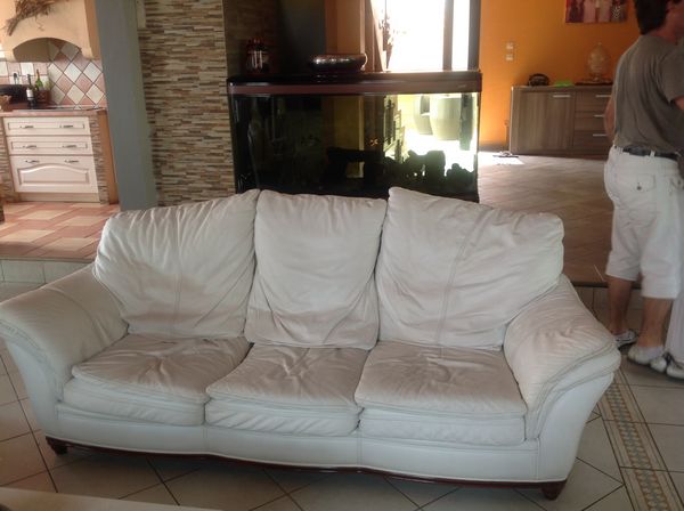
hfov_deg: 52.7
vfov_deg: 40.6
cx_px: 342
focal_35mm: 35
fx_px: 690
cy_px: 256
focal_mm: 4.28
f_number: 2.4
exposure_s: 1/20
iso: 50
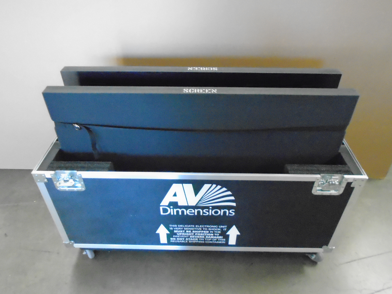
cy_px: 147
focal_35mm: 26
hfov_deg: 67.3
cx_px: 196
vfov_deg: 53.1
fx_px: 294
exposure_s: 1/60
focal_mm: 4.6
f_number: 3.2
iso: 1600
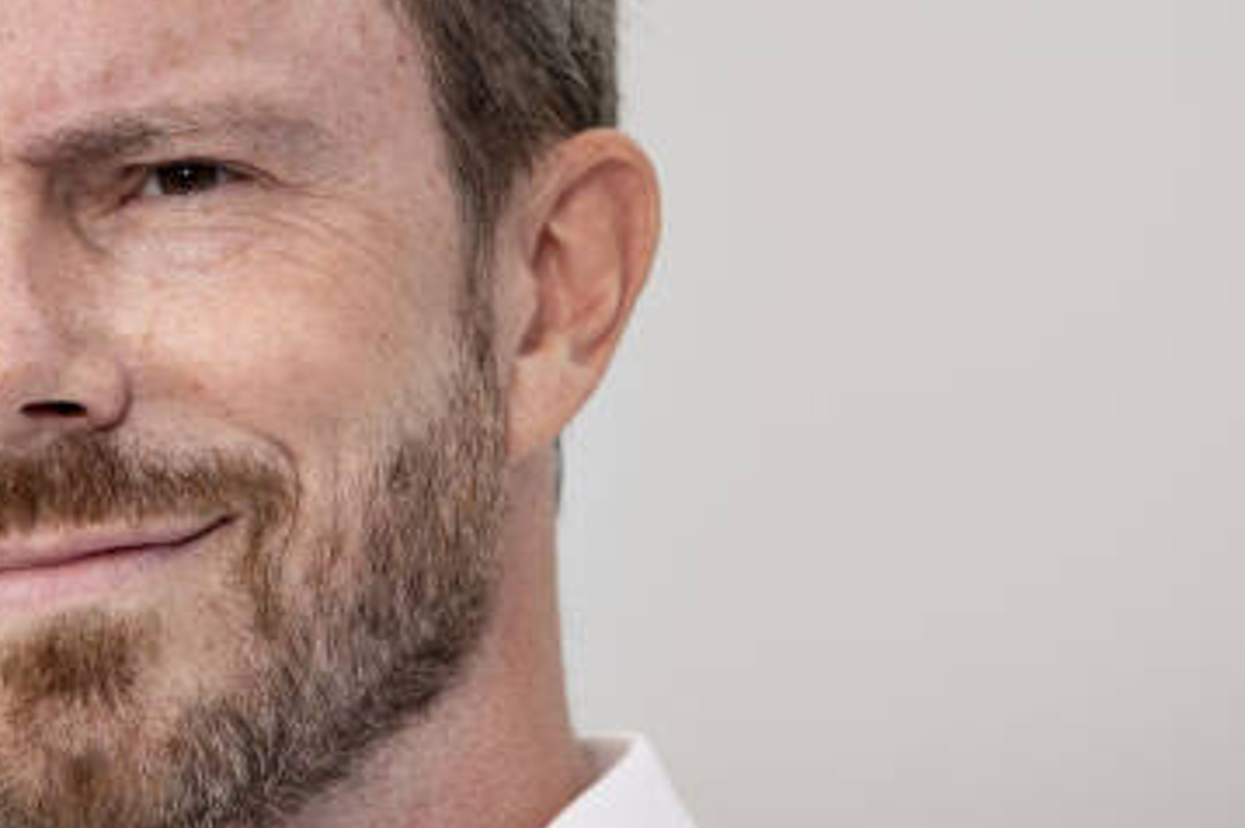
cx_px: 643
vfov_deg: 2.3
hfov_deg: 3.4
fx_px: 20869
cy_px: 223
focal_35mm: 604
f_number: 4
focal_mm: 200
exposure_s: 1/800
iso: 200
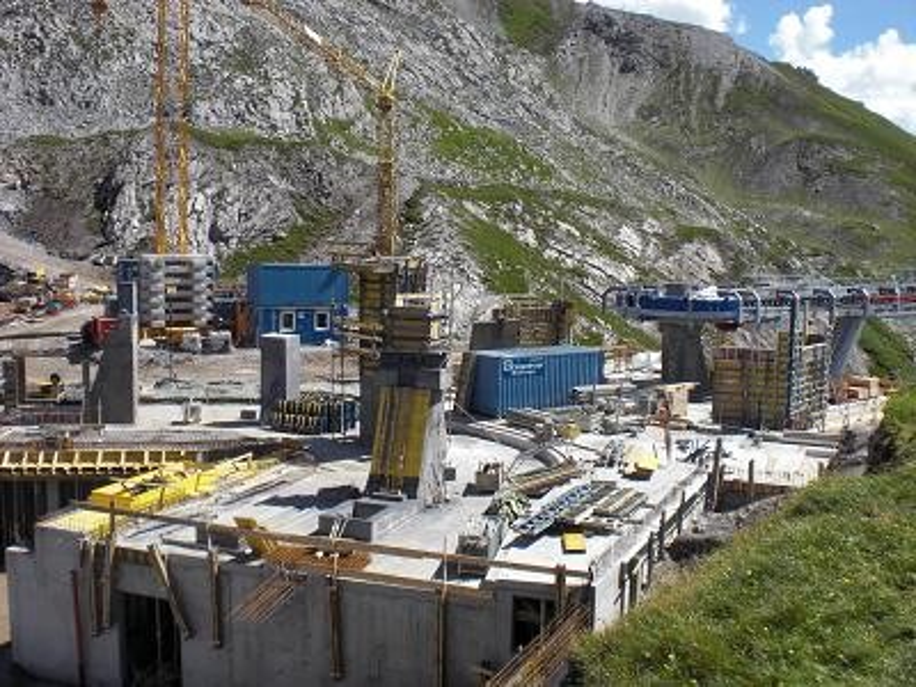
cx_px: 458
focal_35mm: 38
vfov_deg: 37.7
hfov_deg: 49.0
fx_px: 1006
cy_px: 344
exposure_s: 1/400
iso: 64
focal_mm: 6.3
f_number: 5.6
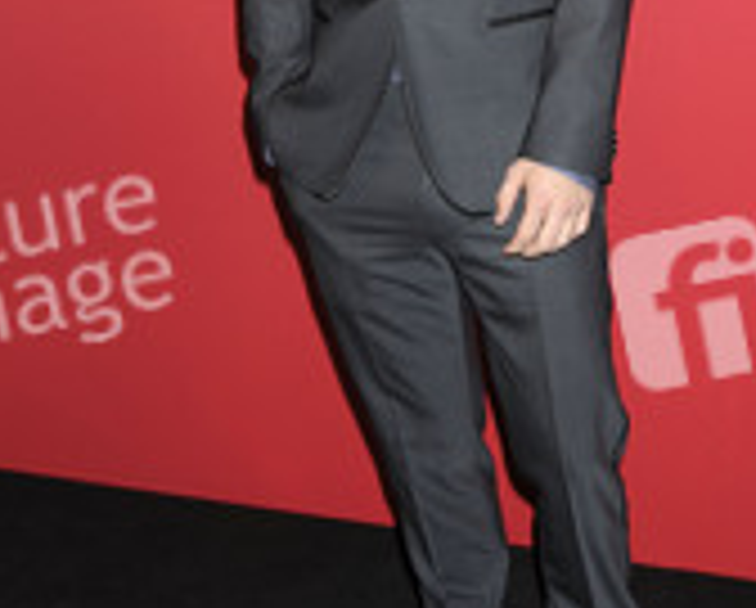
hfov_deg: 16.5
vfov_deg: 13.2
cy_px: 59
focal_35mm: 116
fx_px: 2600
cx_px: 432
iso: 400
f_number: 5.6
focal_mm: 52
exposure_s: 1/160
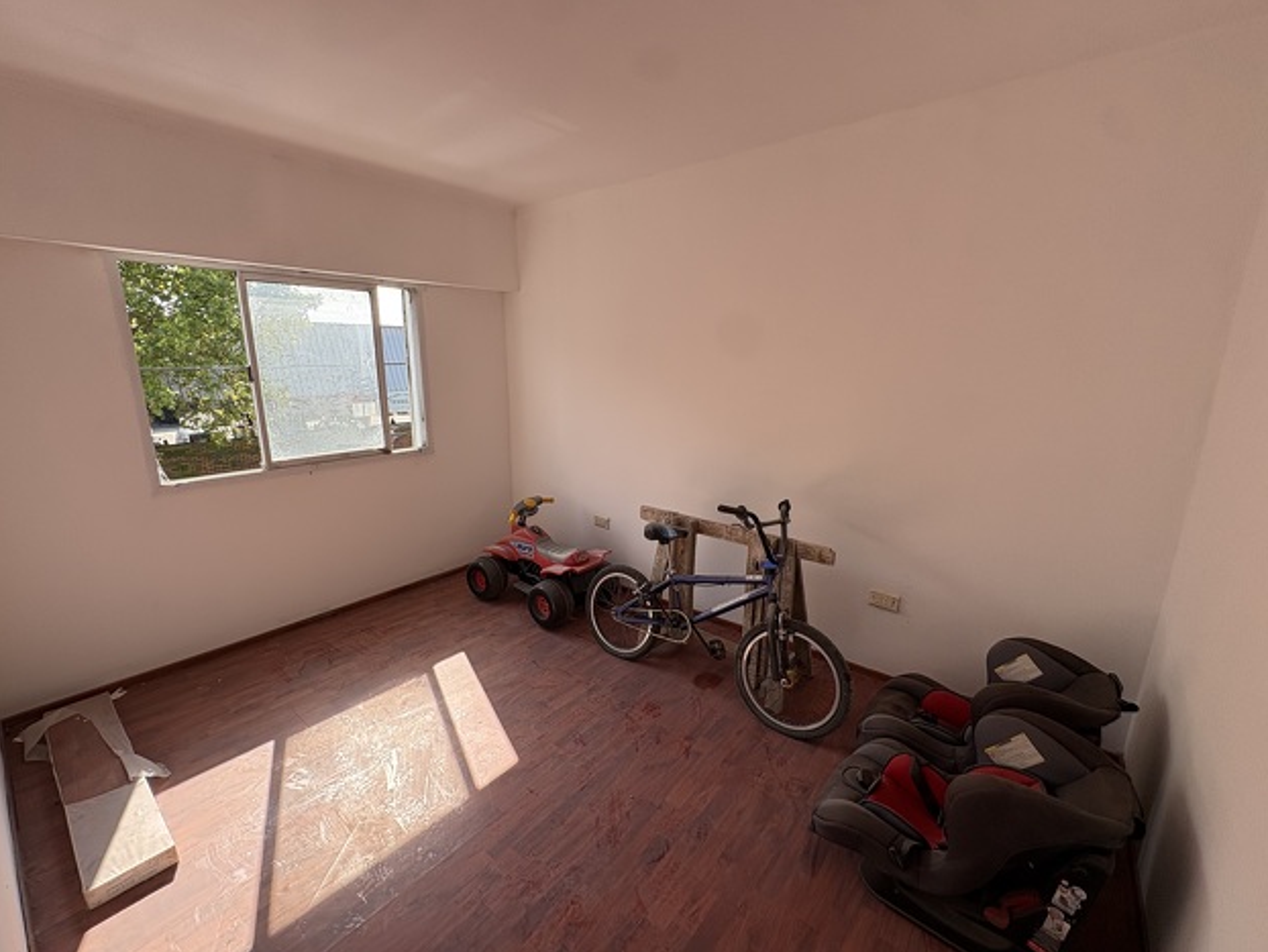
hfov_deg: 98.1
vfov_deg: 81.8
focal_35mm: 15
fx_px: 550
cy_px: 485
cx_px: 610
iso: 64
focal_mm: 2.22
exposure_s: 1/285
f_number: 2.2
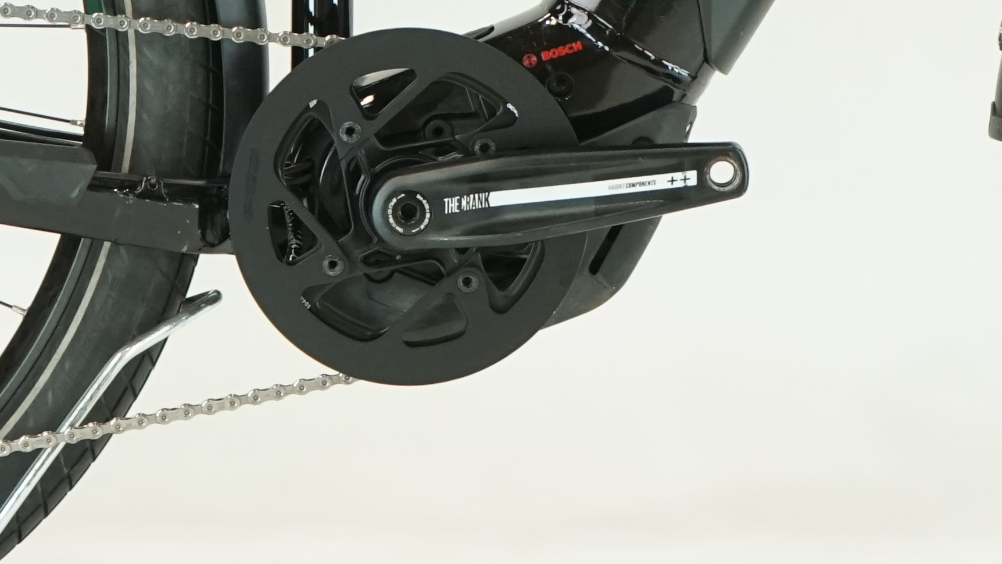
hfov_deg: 9.5
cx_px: 625
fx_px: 6005
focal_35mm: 226
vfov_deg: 5.3
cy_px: -331
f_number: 5.6
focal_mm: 62
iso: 1600
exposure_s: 1/200
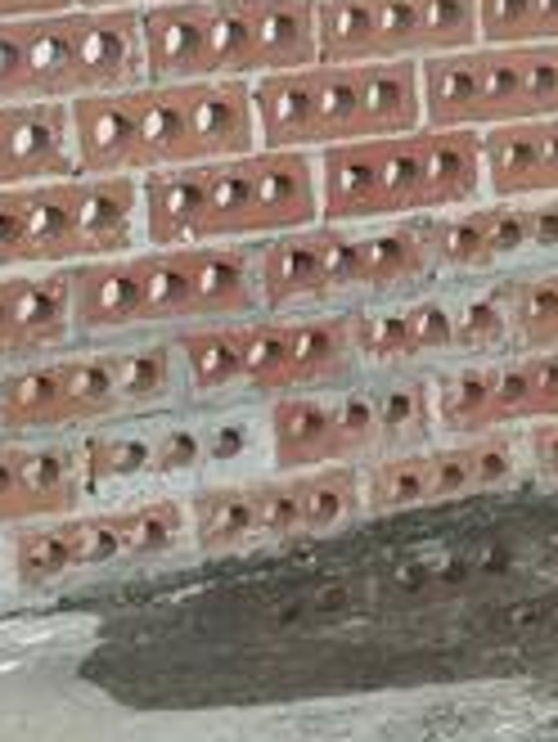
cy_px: 63
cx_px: 1728
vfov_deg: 11.7
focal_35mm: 167
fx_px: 3585
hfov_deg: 7.7
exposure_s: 1/455
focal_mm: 6.3
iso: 12
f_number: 1.7
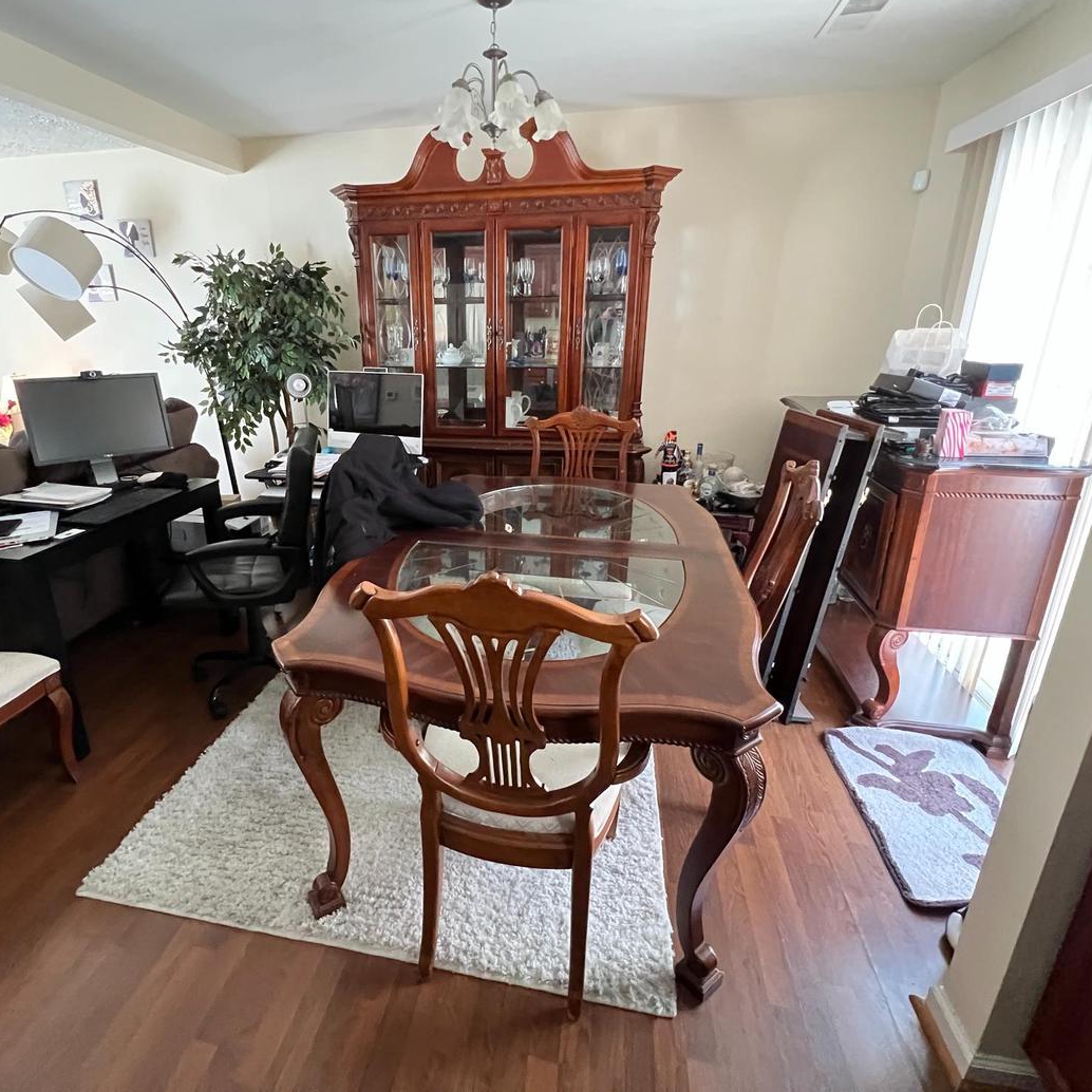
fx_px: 571
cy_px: 524
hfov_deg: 87.1
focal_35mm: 16
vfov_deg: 87.4
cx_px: 486
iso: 1000
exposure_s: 1/54
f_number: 1.8
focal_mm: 1.57
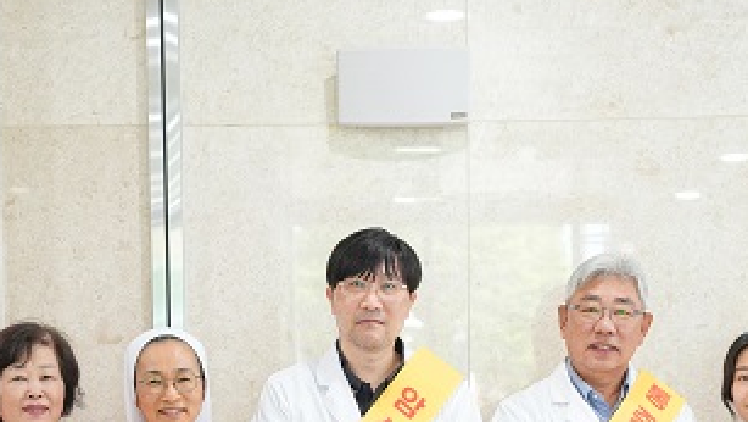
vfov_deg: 12.4
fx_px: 1905
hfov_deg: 22.2
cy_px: 493
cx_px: 443
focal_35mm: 96
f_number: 3.2
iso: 500
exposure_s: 1/60
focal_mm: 44
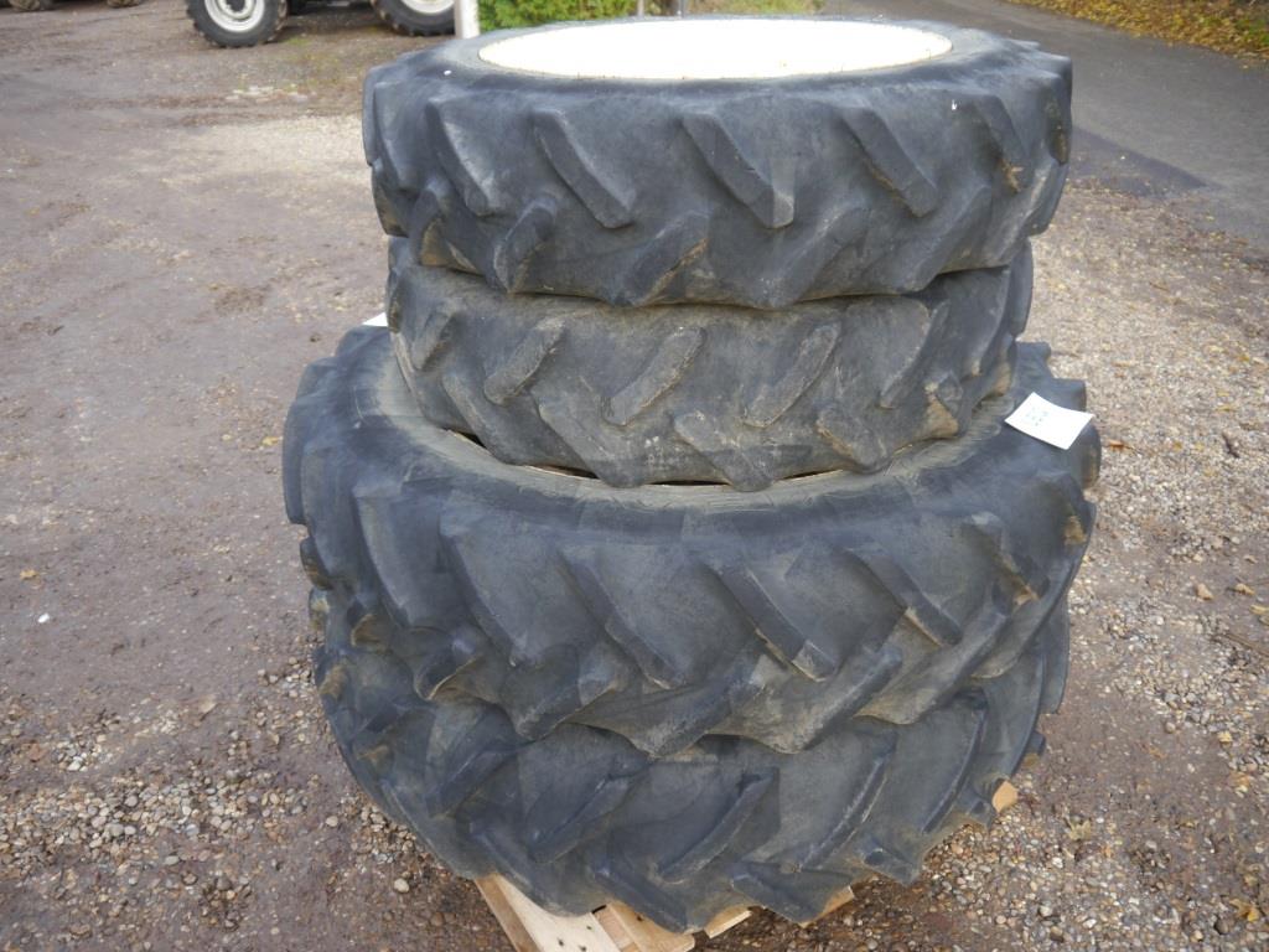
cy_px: 476
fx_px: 1026
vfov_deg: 49.7
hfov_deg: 63.4
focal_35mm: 28
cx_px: 634
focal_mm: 14
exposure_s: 1/60
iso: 160
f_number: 3.5
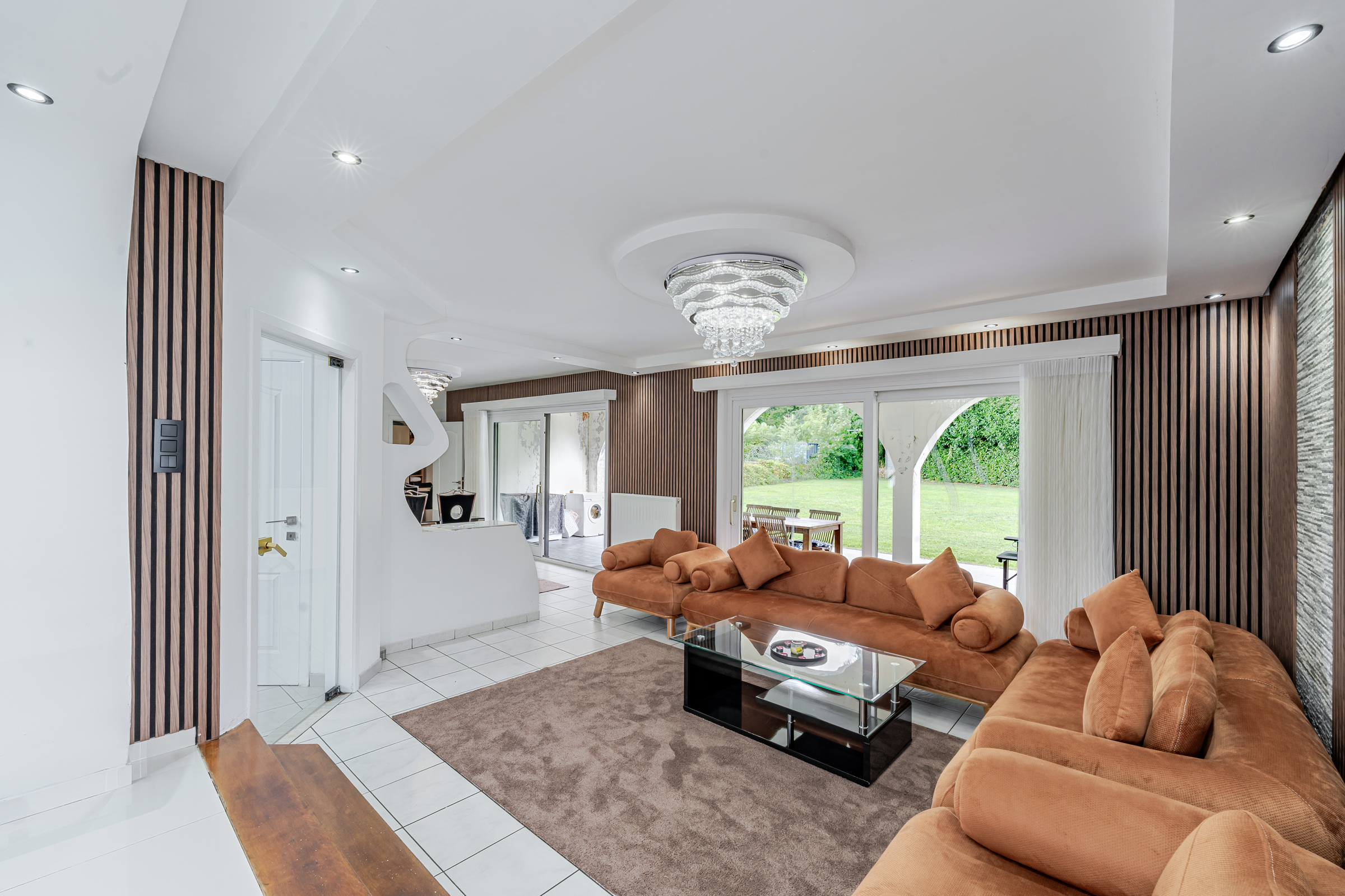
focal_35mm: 14
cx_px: 672
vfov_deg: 81.2
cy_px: 448
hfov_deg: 104.3
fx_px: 523
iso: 250
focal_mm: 14
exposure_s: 1/10
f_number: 11
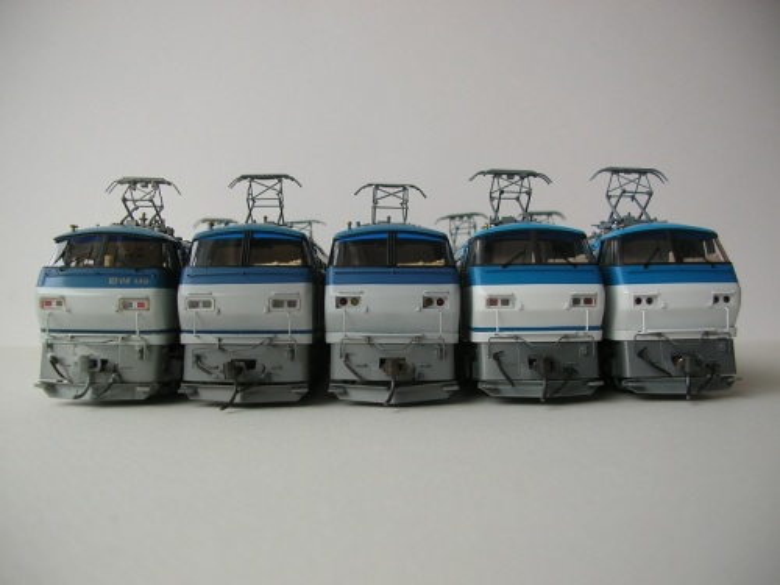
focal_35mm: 35
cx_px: 390
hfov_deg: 52.6
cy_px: 292
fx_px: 789
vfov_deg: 40.7
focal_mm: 5.8
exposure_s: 1/48.6
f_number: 2.8
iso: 50
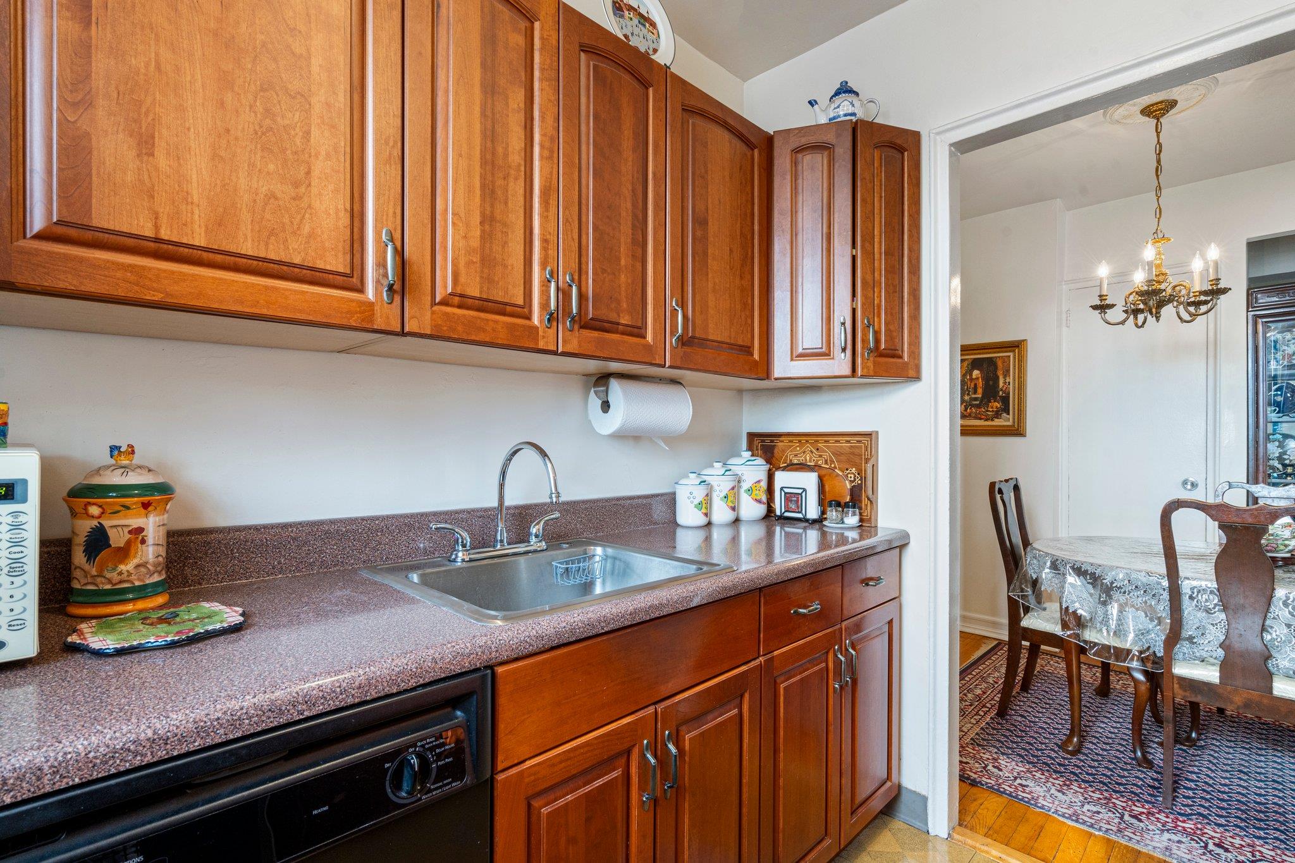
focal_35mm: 16
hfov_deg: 96.7
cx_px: 648
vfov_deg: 73.7
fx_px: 575
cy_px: 432
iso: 640
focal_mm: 16
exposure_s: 1/5
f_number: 10
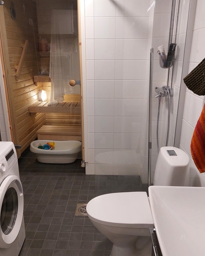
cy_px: 143
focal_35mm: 32
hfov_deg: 45.8
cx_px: 97
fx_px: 243
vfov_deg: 55.5
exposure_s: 1/100
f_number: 1.8
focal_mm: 5.23
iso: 200
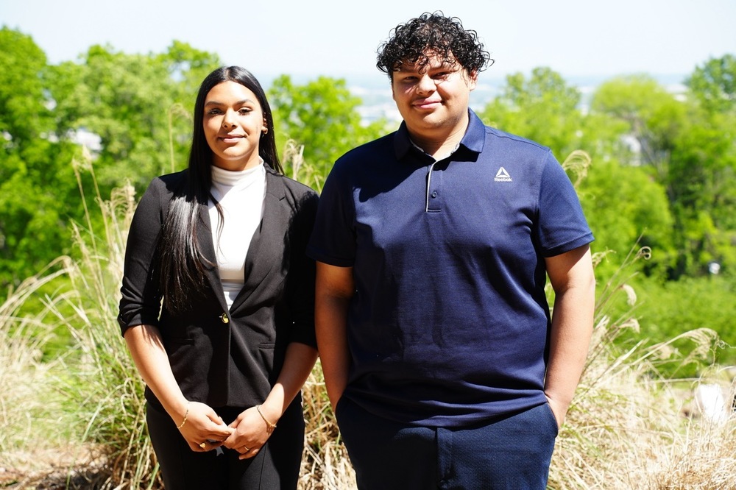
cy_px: 245
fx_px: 1533
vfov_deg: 18.2
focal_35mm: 75
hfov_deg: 27.0
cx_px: 368
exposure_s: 1/200
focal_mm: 75
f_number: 5
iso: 100
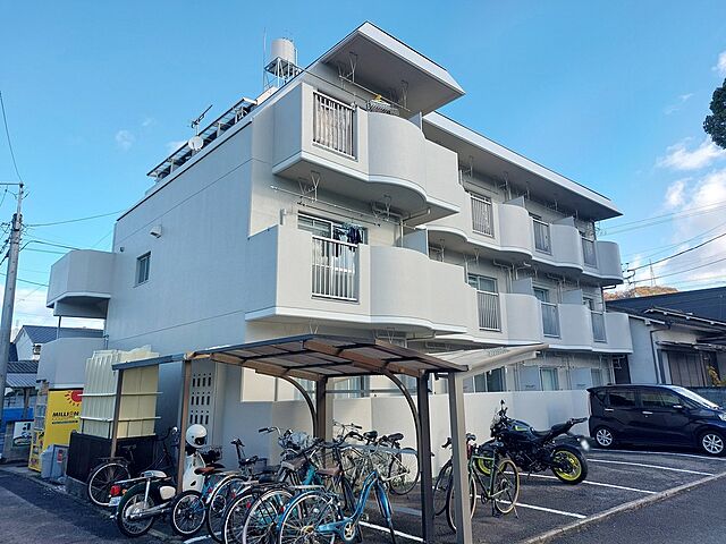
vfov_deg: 56.8
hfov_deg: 71.6
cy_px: 272
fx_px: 503
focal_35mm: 24
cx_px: 363
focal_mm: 5.23
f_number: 1.8
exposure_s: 1/385
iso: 25
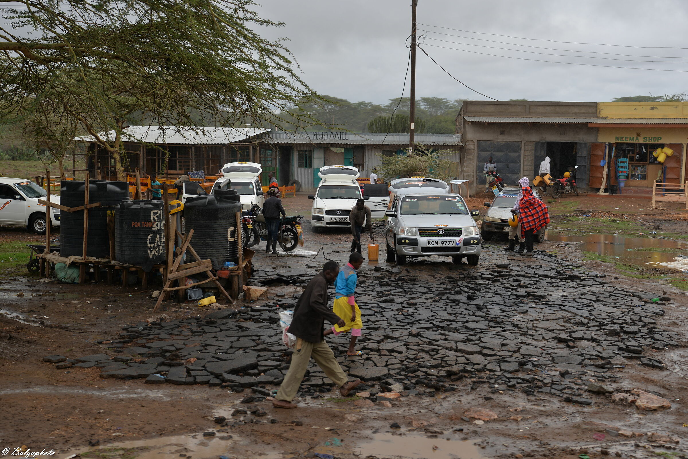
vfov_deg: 24.6
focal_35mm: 55
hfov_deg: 36.2
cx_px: 344
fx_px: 1051
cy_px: 230
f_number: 5.6
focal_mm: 55
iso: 100
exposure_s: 1/400
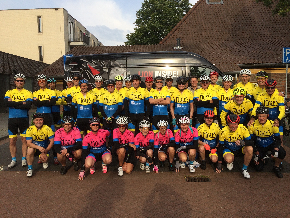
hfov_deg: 61.7
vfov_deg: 48.2
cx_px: 145
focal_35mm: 29
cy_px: 109
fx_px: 243
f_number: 2.2
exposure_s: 1/933
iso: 32
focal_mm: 4.15
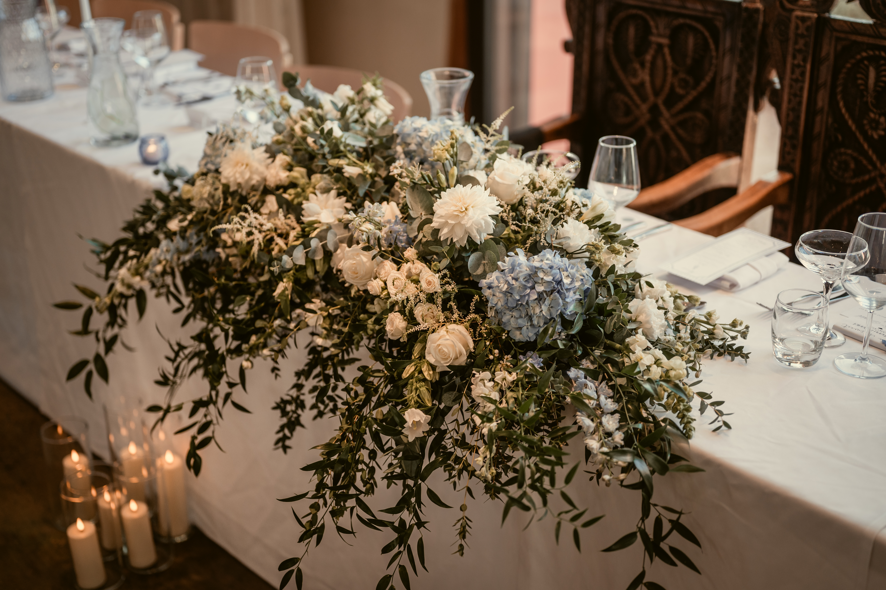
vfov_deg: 27.0
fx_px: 1230
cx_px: 443
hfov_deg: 39.6
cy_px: 295
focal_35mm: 50
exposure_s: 1/320
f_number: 1.8
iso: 320
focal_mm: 50
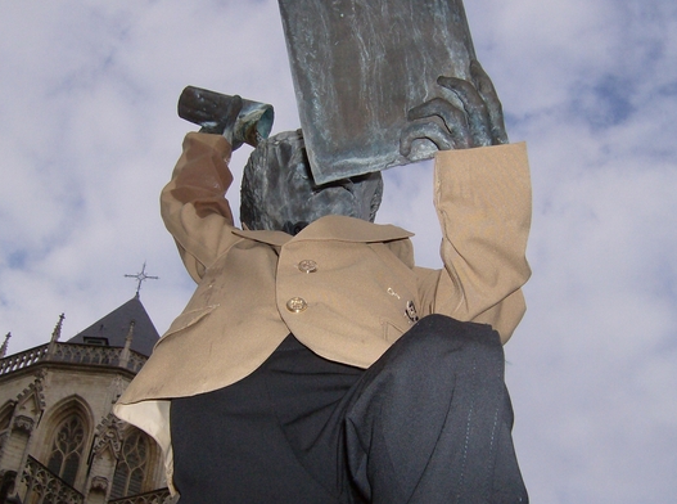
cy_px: 236
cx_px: 340
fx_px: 799
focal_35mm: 41
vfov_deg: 35.0
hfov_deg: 45.9
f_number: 4.7
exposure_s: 1/1072
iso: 200
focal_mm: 6
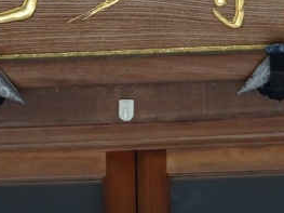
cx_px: 143
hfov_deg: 6.6
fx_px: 2477
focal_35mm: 302
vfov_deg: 4.9
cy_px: 26
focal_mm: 27.16
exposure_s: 1/160
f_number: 5.6
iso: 320
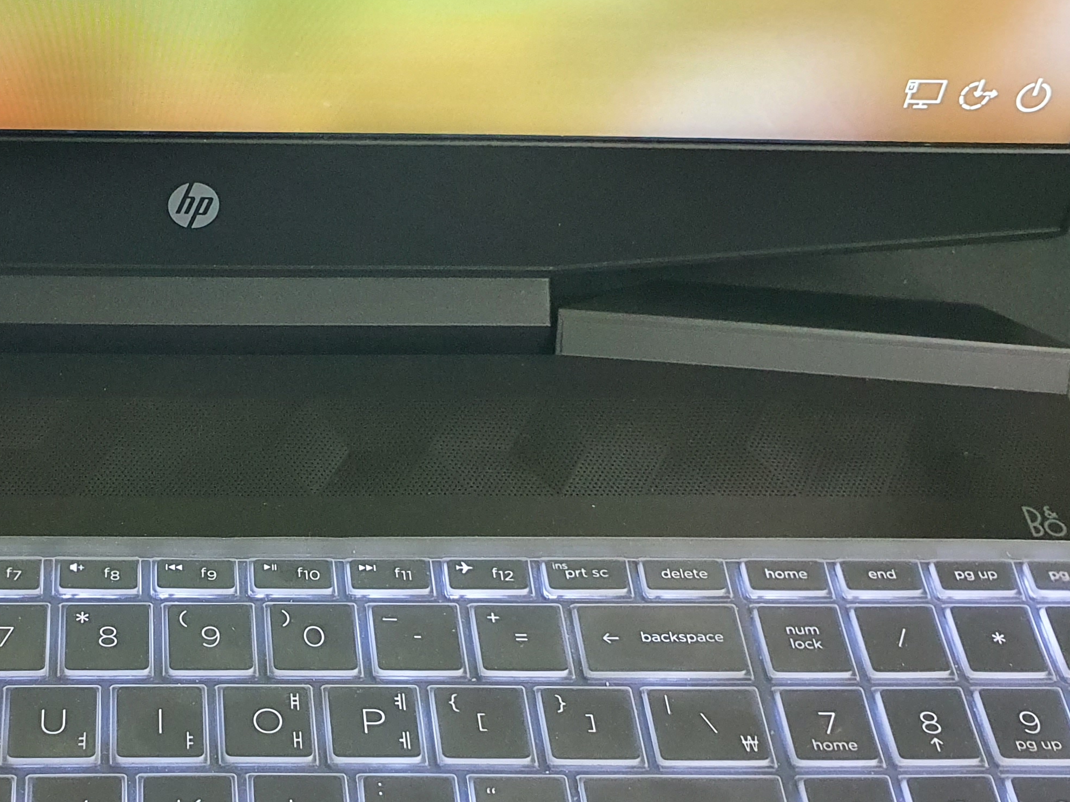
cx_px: 148
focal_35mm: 53
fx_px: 1638
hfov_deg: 34.5
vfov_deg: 27.1
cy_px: 602
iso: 640
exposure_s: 1/40
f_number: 2.4
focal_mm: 4.3
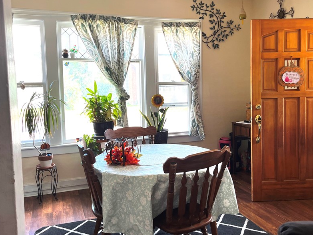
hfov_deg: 53.9
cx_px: 167
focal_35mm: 34
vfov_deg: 41.7
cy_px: 105
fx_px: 307
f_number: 1.6
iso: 80
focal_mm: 5.1
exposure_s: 1/121
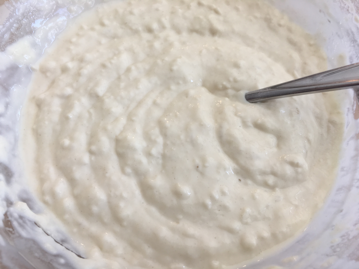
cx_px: 180
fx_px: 301
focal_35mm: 29
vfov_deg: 48.2
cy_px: 134
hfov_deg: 61.7
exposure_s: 1/60
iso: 25
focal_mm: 4.15
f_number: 2.2
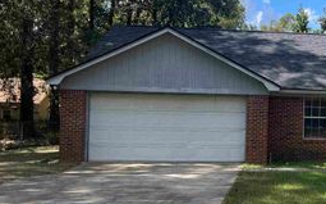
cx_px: 314
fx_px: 479
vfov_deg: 23.9
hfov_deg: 34.6
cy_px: 105
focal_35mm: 54
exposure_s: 1/1623
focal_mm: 5.1
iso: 50
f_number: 1.6
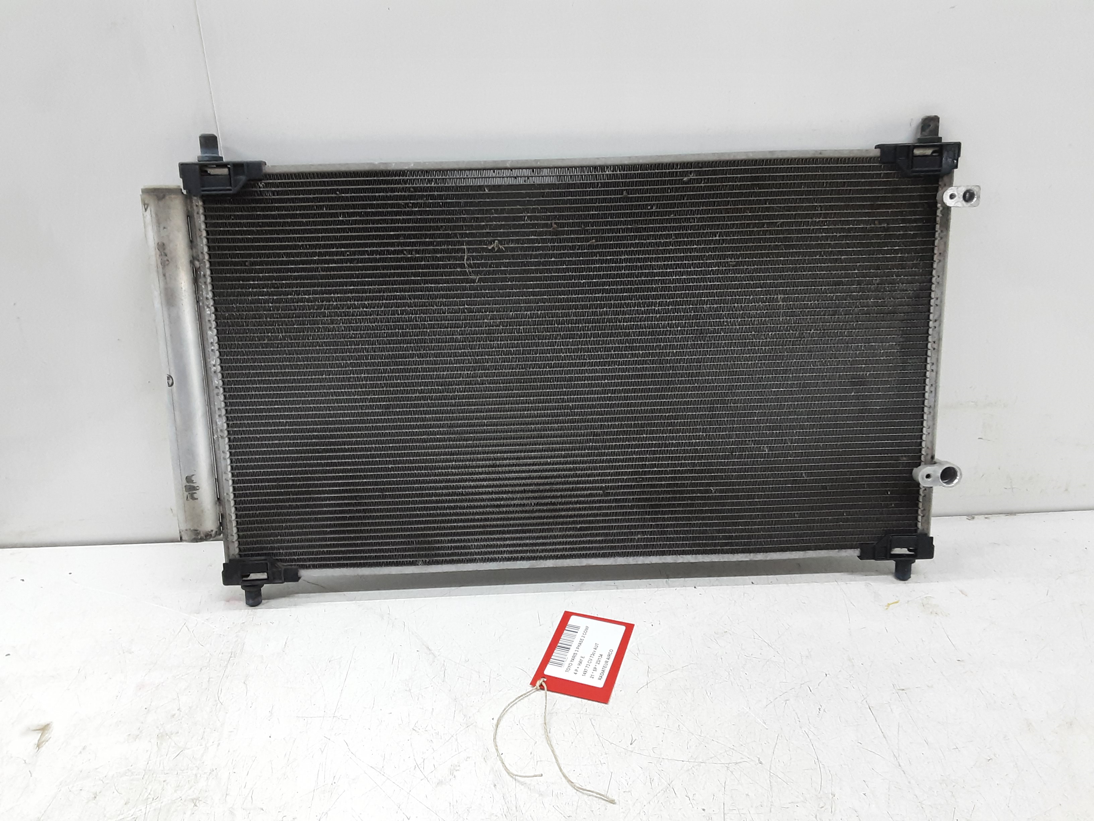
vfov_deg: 51.4
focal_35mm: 27
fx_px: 853
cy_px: 410
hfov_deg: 65.3
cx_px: 547
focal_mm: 2.91
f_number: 1.9
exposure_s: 1/33
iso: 125
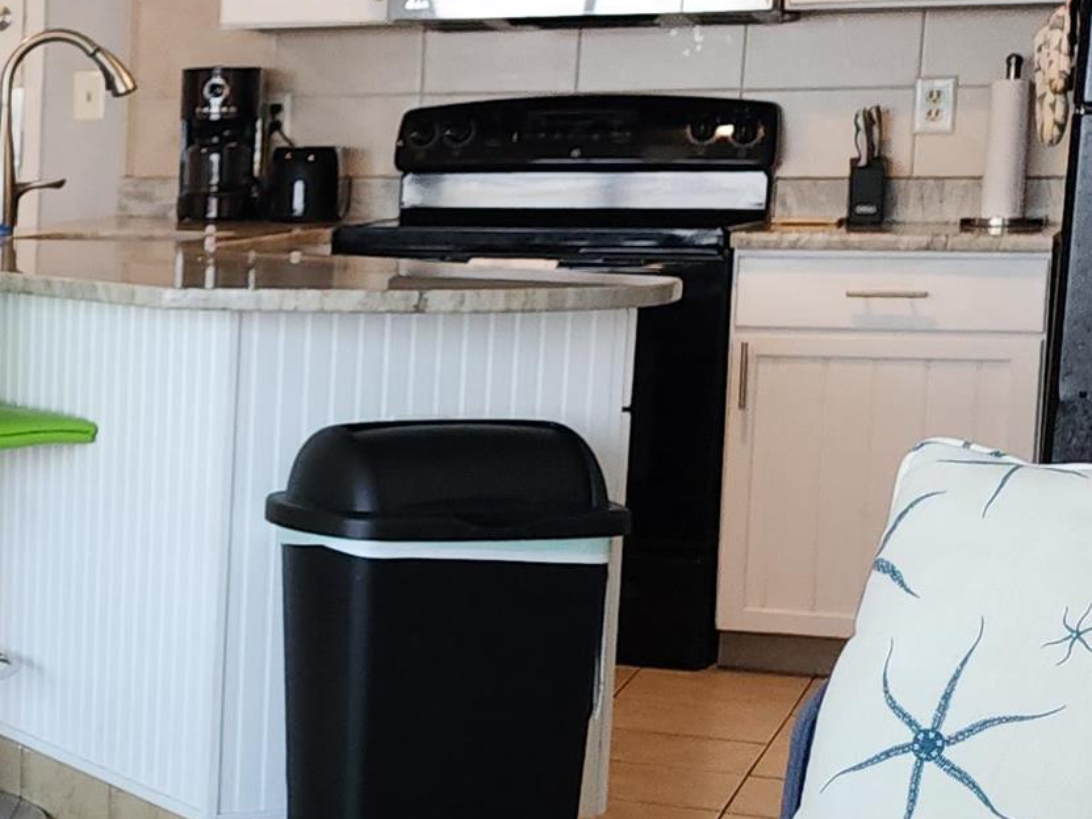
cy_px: 489
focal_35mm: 85
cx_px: -652
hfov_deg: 19.4
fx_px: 2681
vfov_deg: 17.3
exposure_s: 1/60
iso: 80
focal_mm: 6.4
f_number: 1.8
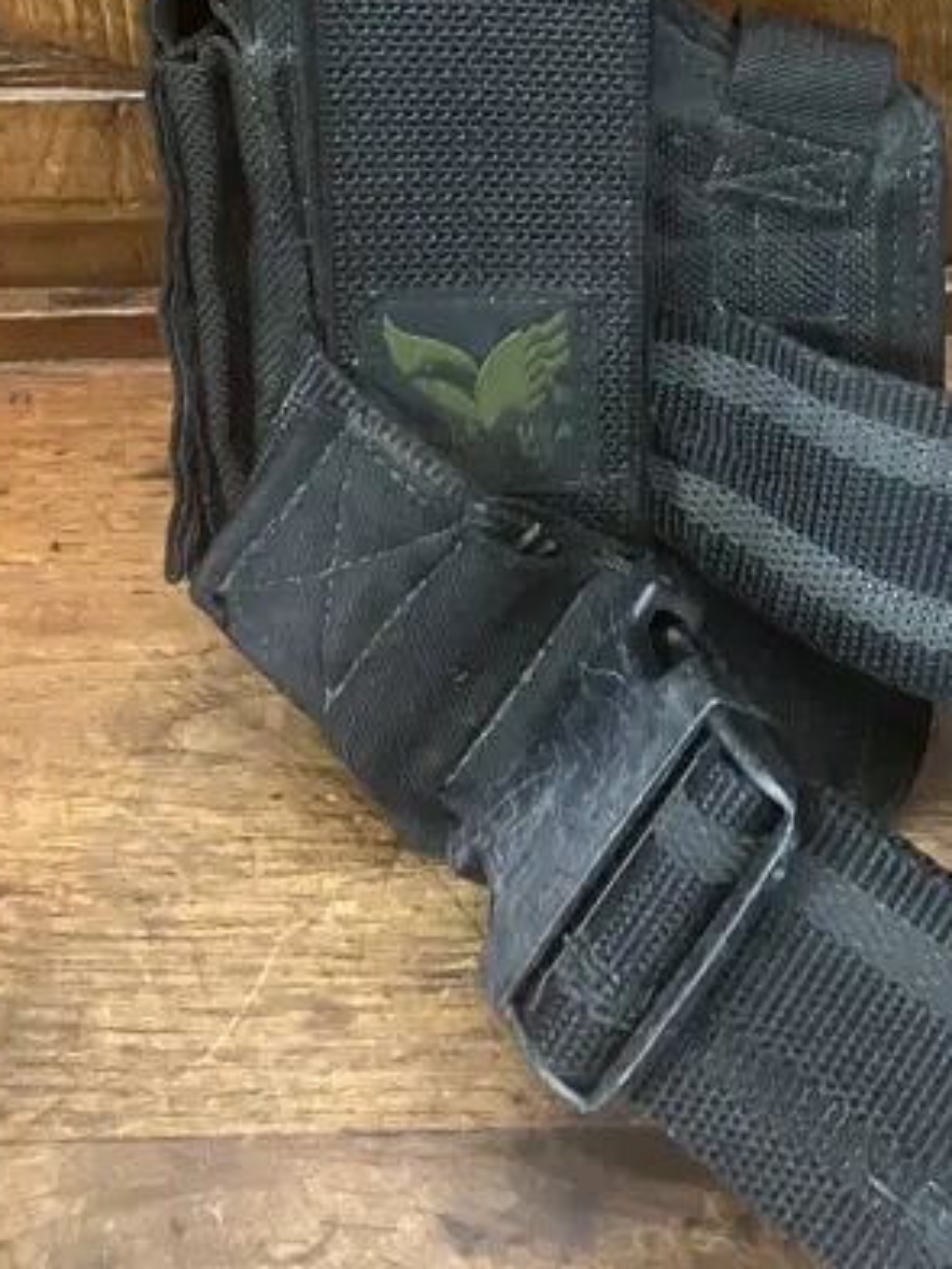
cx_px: 733
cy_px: 81
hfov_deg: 20.0
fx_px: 2675
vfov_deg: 25.7
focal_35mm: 73
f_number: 1.8
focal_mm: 3.99
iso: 500
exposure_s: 1/25
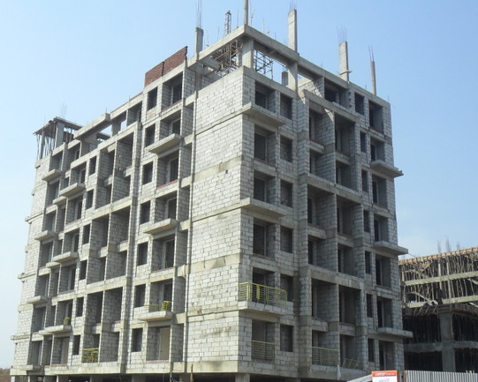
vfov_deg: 33.3
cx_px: 171
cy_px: 231
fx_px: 637
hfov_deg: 40.8
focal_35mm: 45
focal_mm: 5.7
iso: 100
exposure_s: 1/1000
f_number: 3.7
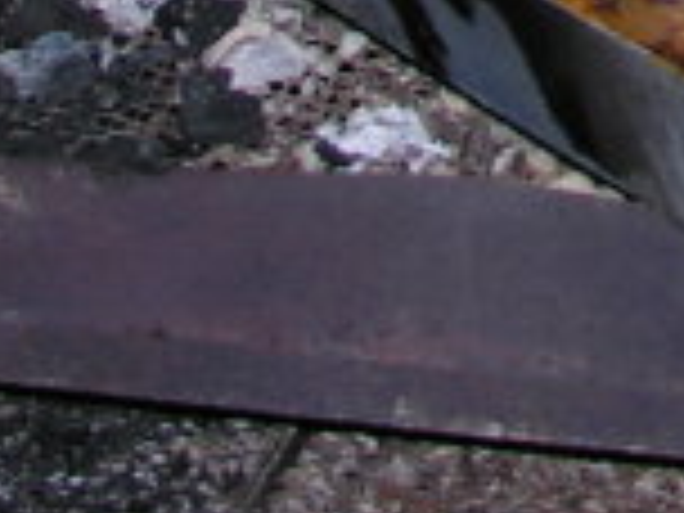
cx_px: 990
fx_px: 4011
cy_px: -788
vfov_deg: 6.9
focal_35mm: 203
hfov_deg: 9.5
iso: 55
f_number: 2.8
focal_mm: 8.9
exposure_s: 1/60.1
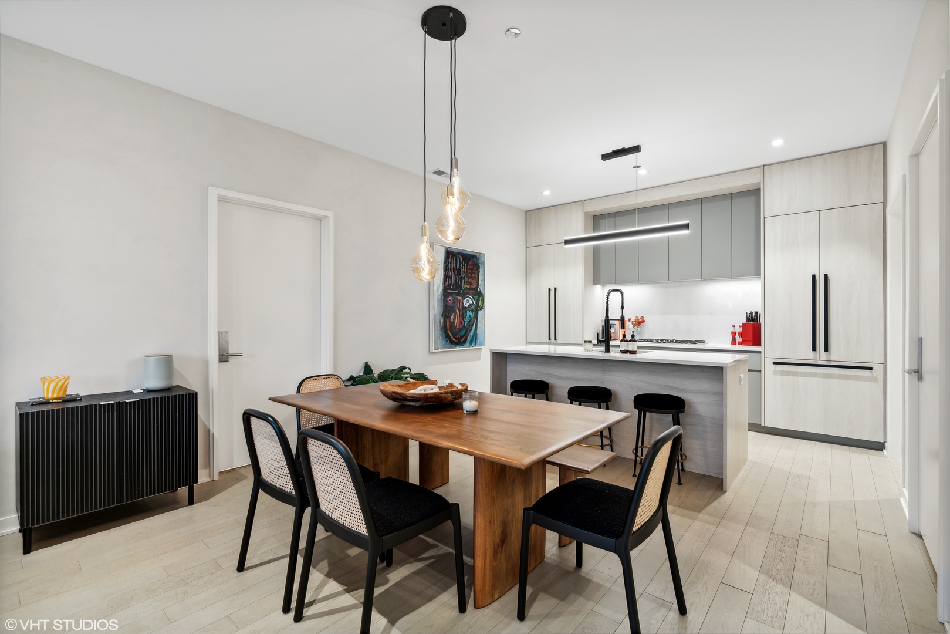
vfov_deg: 73.8
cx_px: 475
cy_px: 317
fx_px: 422
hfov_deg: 96.7
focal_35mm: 16
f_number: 7.1
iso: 320
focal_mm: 16
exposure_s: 1
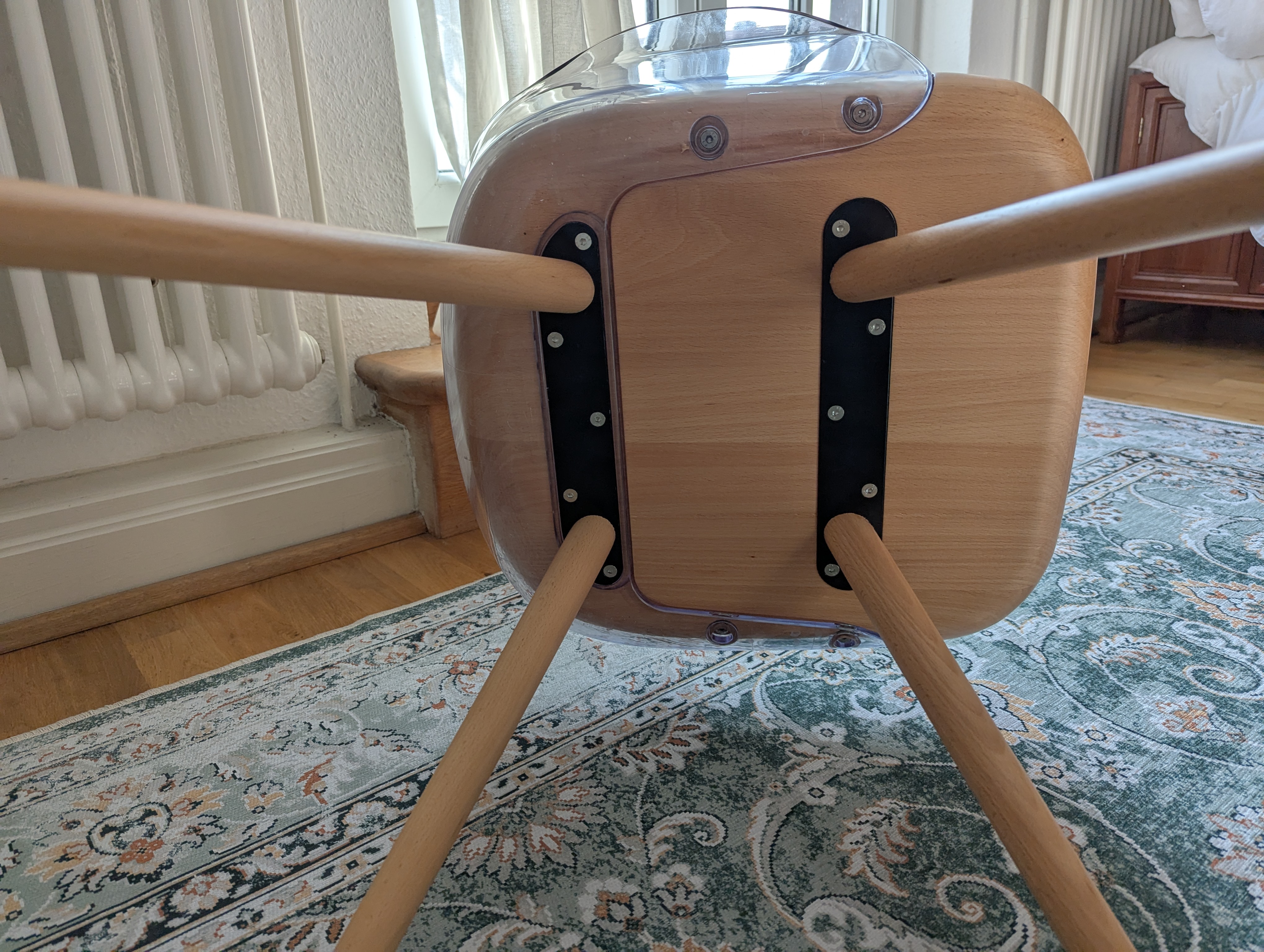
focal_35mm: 24
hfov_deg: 71.5
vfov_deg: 56.9
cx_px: 632
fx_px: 878
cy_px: 476
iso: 46
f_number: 1.85
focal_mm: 6.81
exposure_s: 1/322
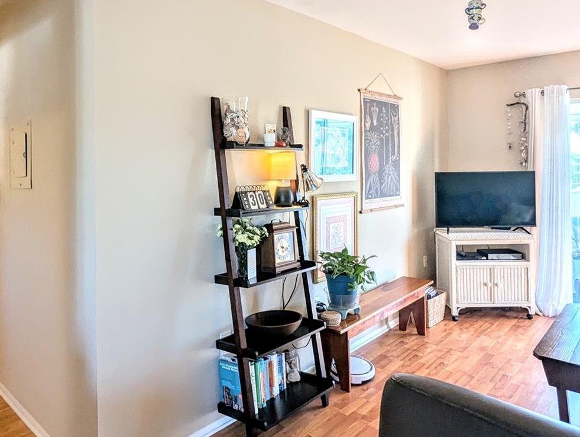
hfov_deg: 67.1
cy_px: 159
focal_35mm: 26
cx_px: 264
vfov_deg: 52.5
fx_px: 436
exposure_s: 1/120
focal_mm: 2.35
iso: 62
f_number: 2.2
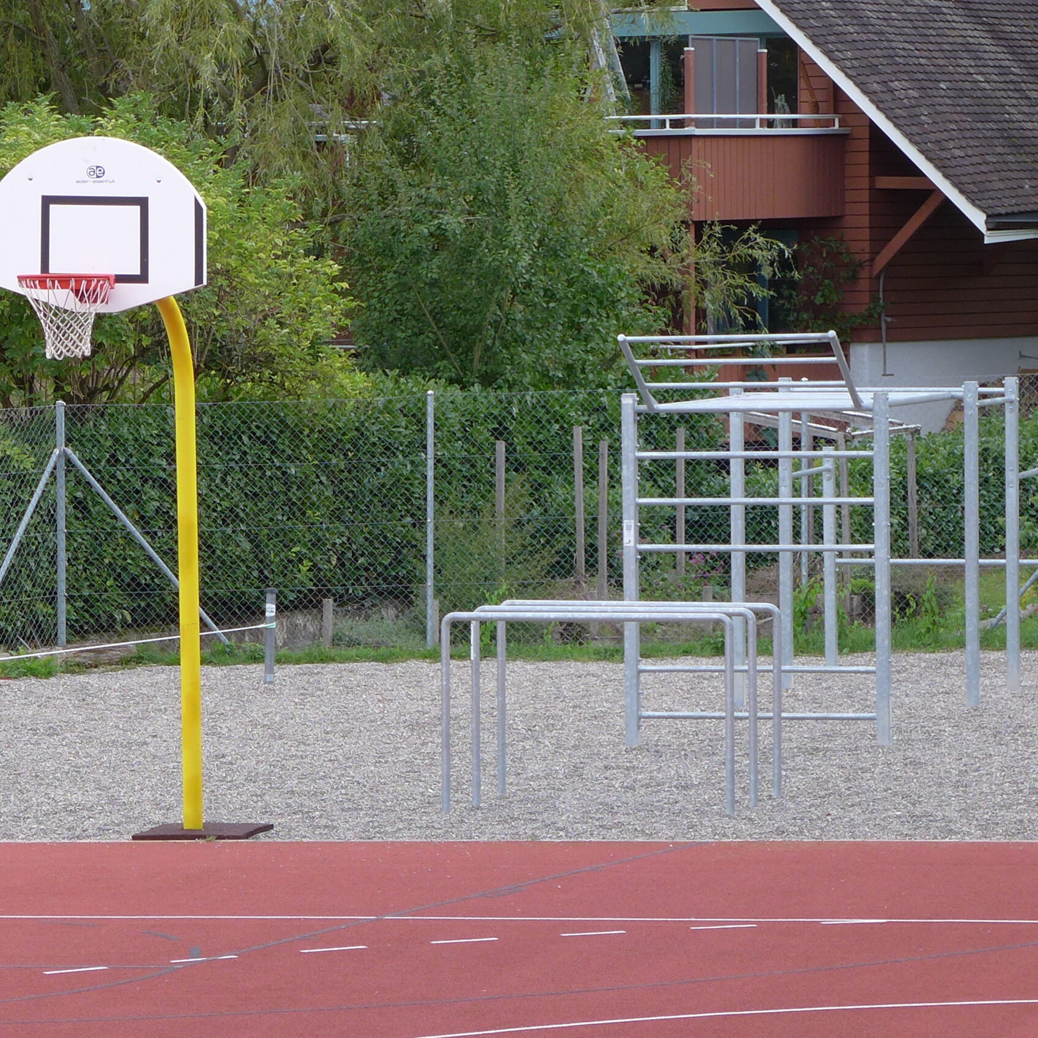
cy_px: 520
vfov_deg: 9.8
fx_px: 6039
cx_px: 665
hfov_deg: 9.8
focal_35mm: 178
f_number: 2.8
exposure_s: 1/125
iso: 100
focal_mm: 17.7
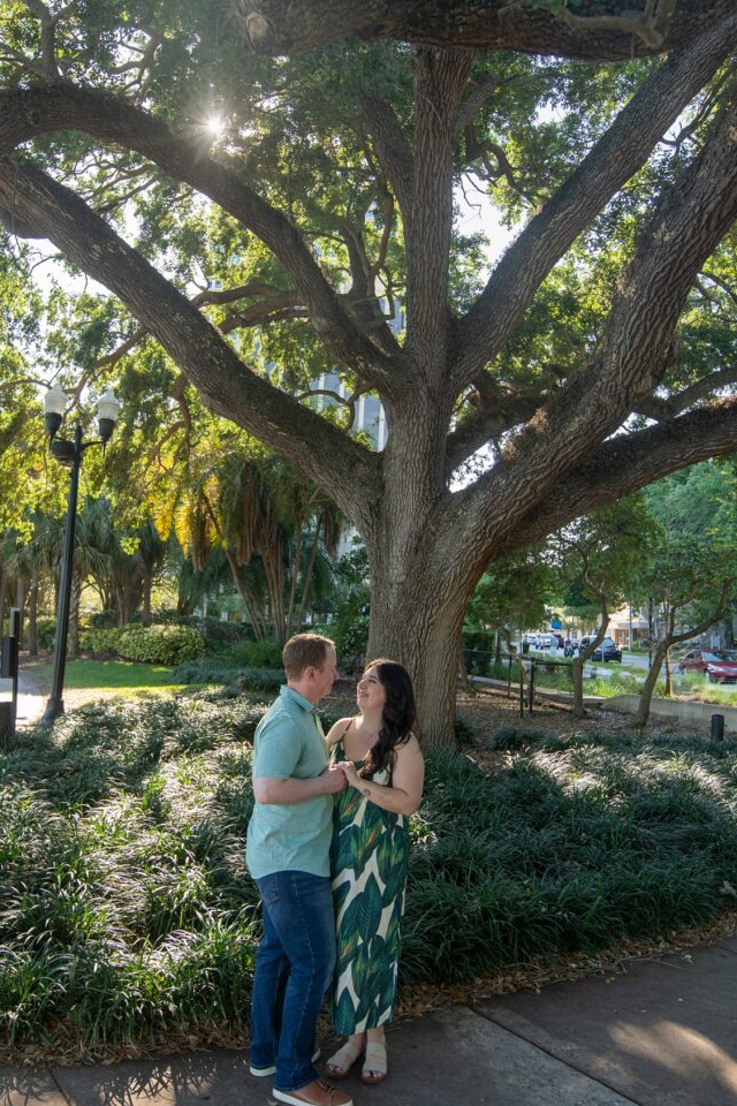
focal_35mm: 16
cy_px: 570
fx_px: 491
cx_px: 391
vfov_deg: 96.7
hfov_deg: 73.7
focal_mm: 15
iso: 100
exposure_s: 1/320
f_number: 2.8
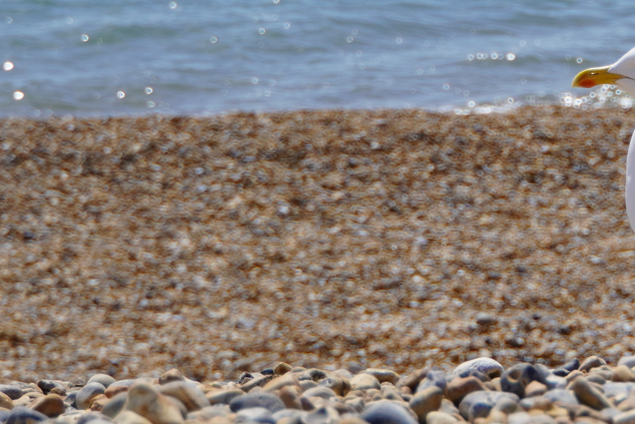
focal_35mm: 292
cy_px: -98
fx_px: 5151
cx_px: 707
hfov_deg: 7.0
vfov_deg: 4.7
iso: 100
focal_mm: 54
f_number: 5.6
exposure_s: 1/1000
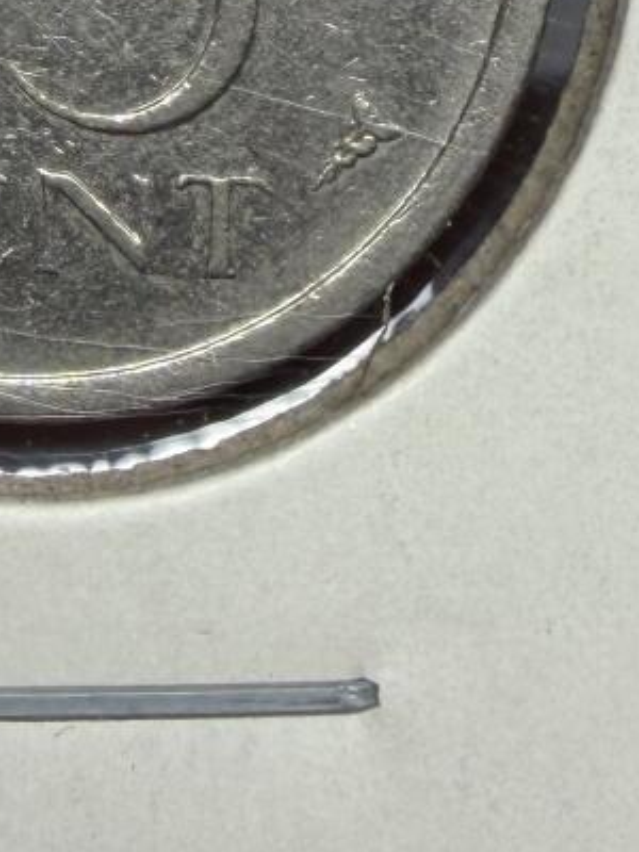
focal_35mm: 117
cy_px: -55
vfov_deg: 16.4
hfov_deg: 12.5
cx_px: 6
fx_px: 2880
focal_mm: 2.22
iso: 50
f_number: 2.2
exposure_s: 1/353
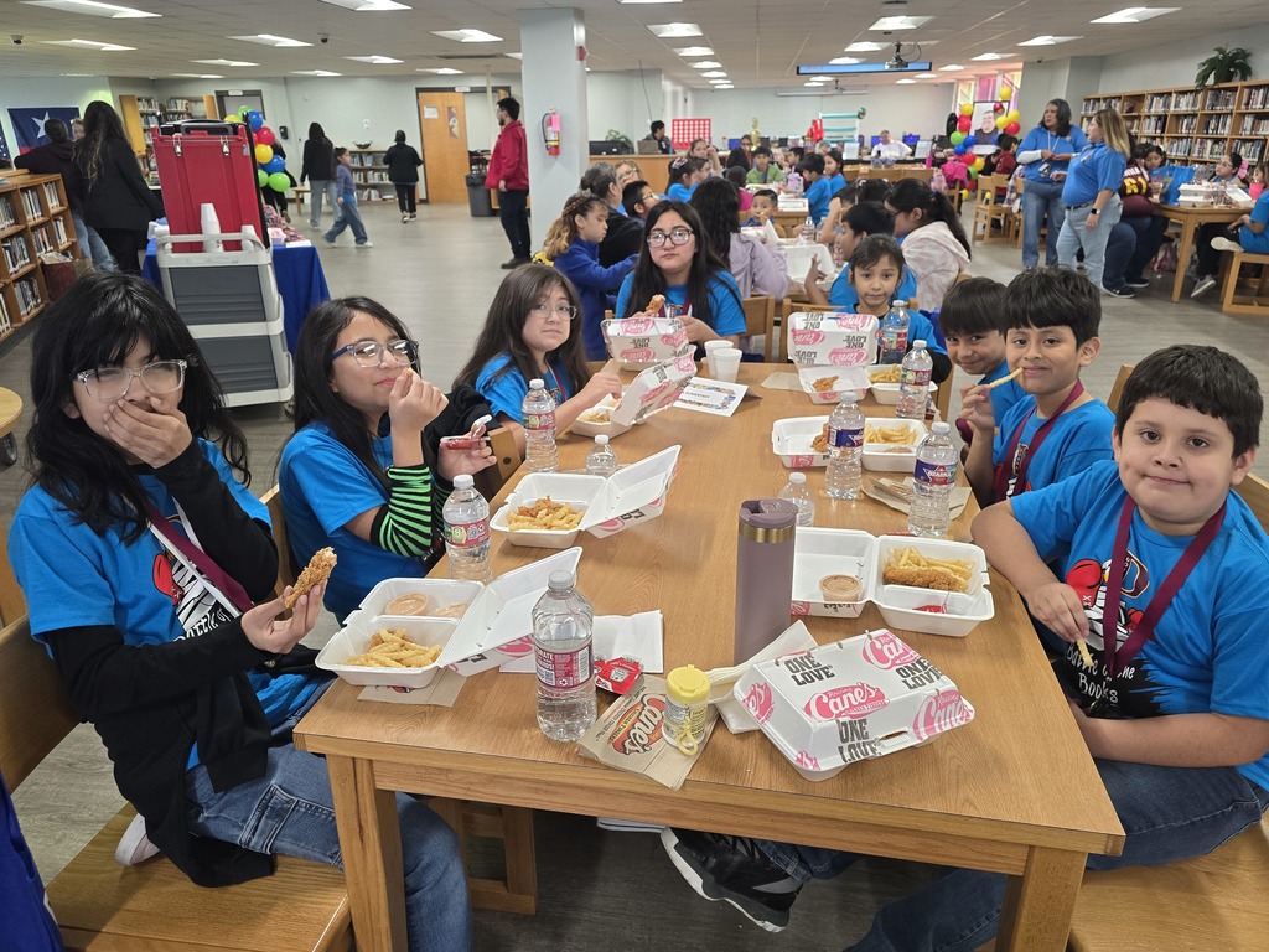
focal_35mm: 23
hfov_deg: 73.9
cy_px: 476
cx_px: 634
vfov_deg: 58.9
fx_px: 843
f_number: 1.7
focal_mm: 6.3
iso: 200
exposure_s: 1/120
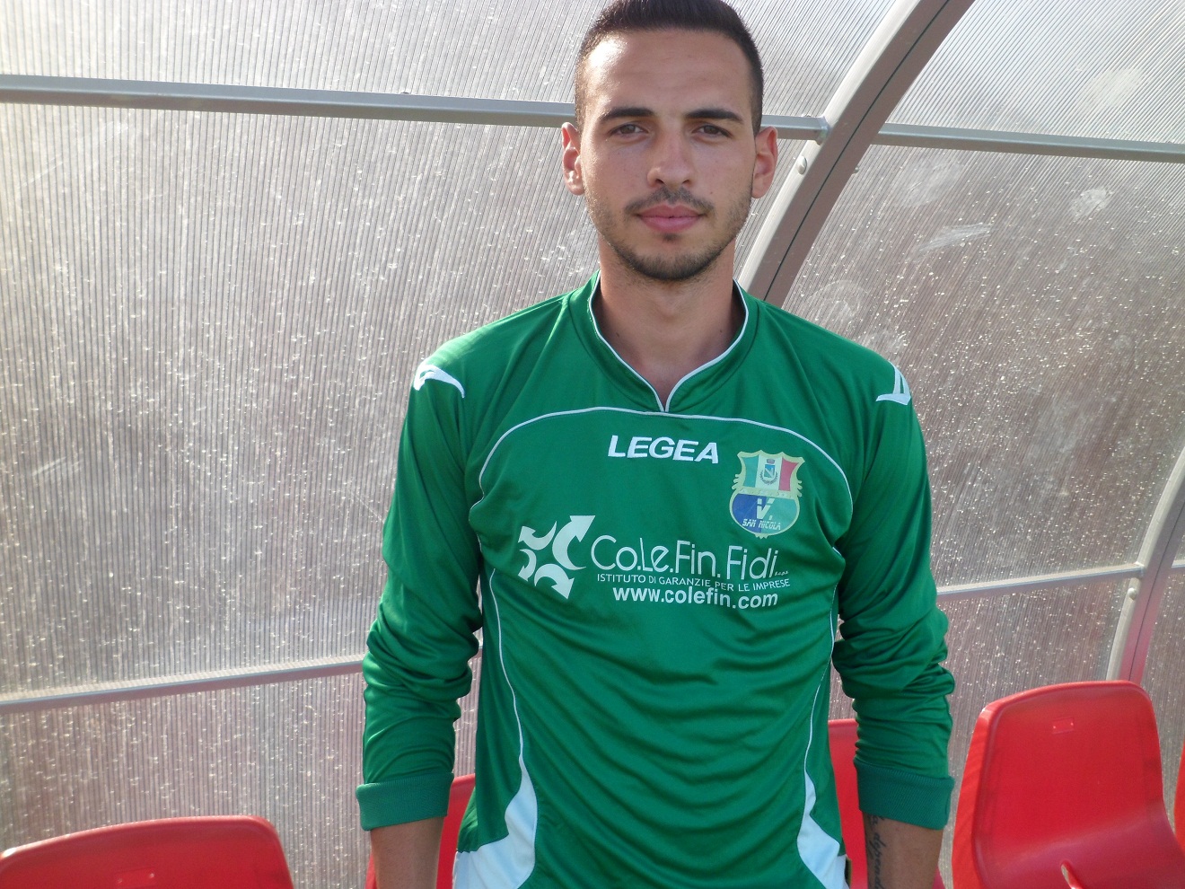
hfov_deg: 51.4
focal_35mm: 36
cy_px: 444
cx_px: 592
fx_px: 1232
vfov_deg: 39.7
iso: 80
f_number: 3.8
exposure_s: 1/180
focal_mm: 6.6
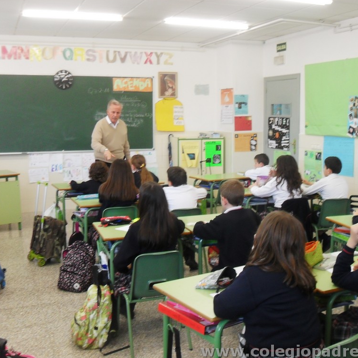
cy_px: 180
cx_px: 214
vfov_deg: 40.0
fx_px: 491
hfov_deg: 39.9
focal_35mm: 42
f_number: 2.8
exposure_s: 1/45
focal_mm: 6.2
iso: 160
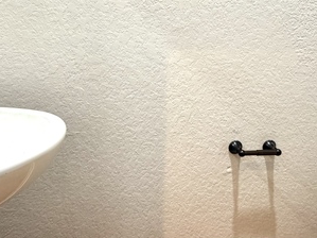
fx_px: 275
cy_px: 132
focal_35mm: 30
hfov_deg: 60.0
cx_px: 166
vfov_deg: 46.7
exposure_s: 1/60
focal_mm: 2.22
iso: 320
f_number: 2.2
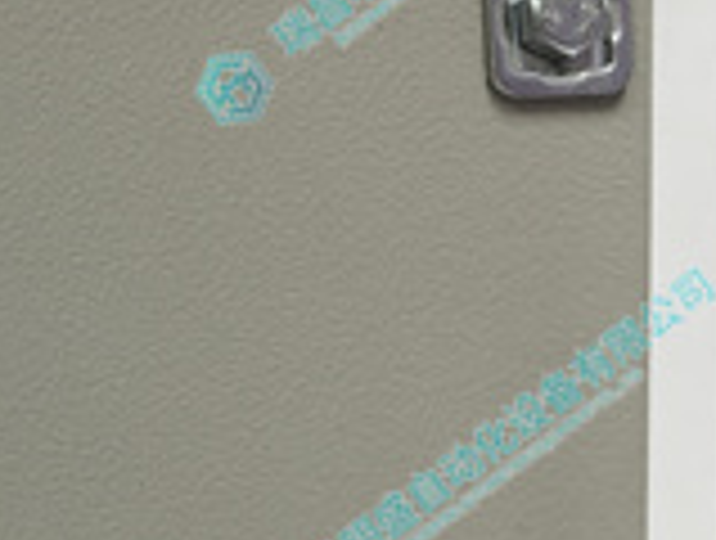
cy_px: 470
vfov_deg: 16.1
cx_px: -329
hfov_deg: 19.1
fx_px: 1887
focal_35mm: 91
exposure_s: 1/100
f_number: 2
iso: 125
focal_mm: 5.75
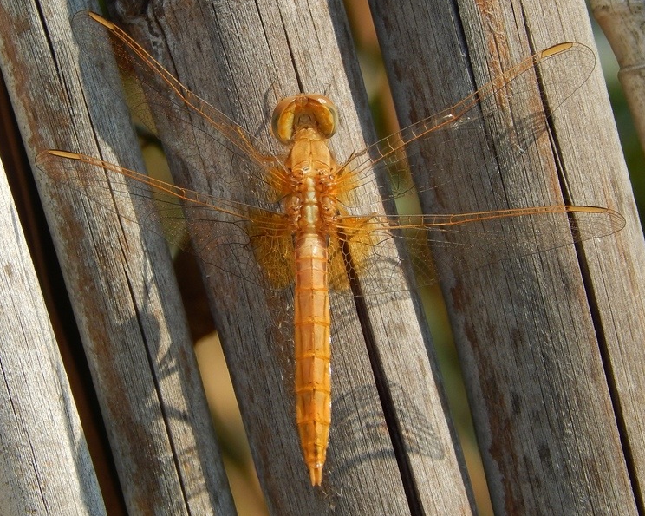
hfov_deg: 12.9
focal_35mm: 149
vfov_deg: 10.4
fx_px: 2844
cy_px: 258
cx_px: 312
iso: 125
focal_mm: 25.3
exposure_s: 1/400
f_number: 4.9
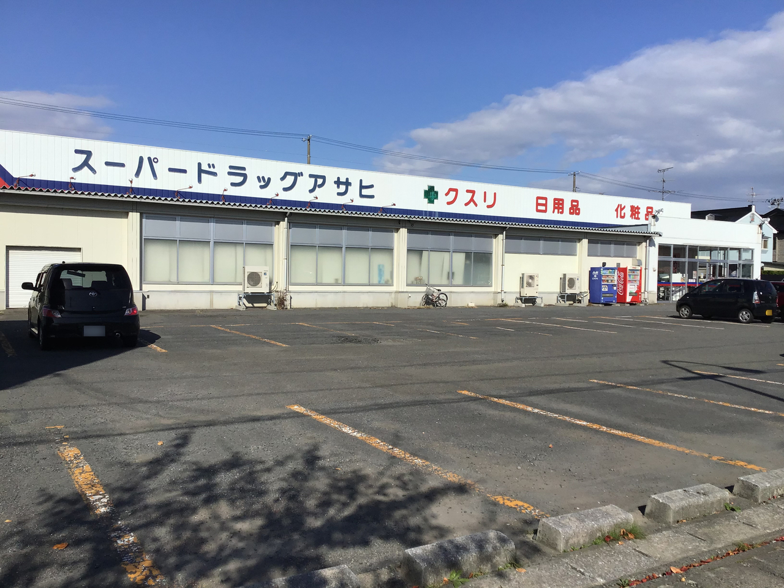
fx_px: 702
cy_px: 294
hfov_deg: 58.4
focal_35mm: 31
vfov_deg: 45.4
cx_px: 392
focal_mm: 3.3
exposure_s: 1/2717
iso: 25
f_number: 2.4
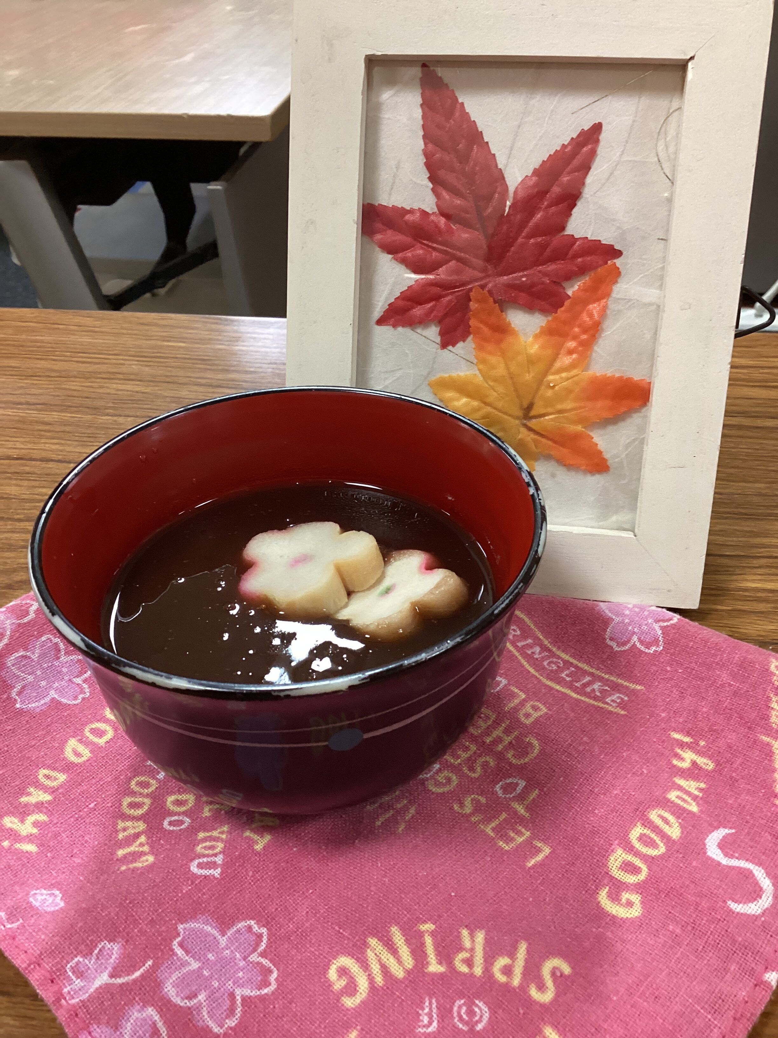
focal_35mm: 31
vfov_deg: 58.4
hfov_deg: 45.4
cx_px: 389
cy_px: 519
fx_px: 929
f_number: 2.4
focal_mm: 3.3
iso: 250
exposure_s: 1/50
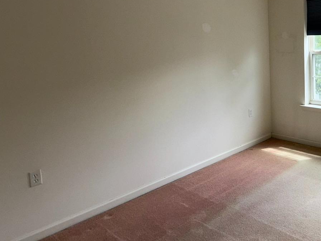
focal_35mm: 32
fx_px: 297
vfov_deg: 43.2
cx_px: 281
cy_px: 70
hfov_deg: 51.1
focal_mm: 2.22
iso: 16
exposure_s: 1/123
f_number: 2.2
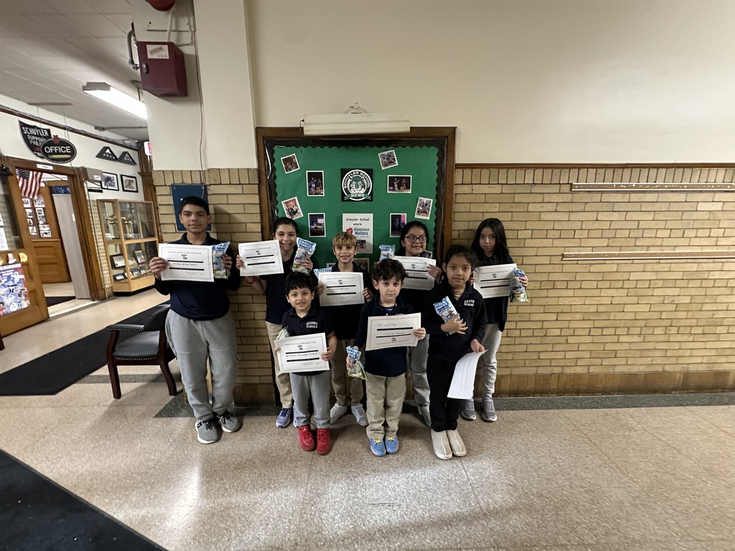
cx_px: 368
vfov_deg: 85.7
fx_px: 297
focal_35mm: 14
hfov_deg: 102.1
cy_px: 276
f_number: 2.2
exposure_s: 1/40
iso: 1000
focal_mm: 2.22
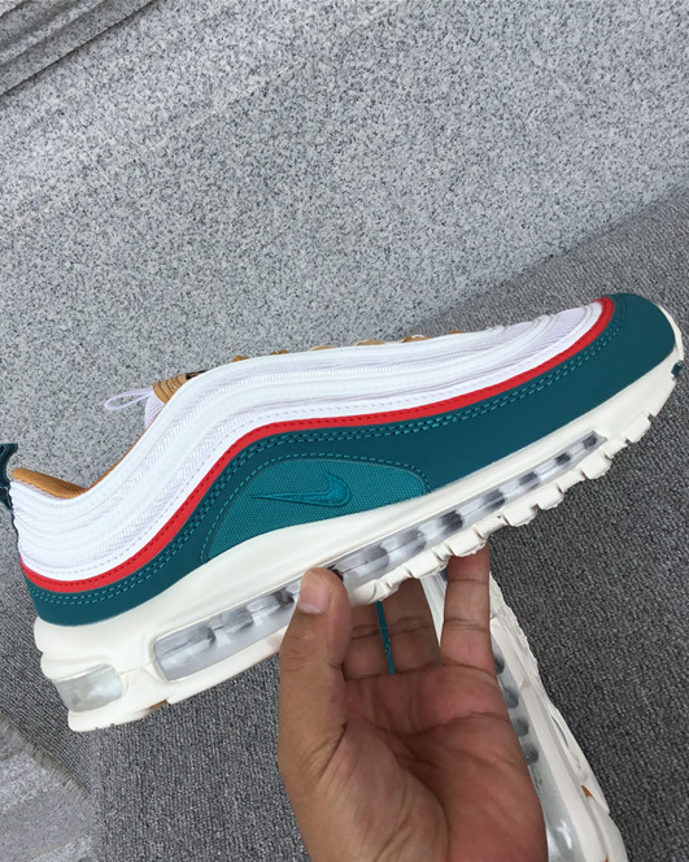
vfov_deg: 44.8
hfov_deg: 36.3
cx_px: 258
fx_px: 1045
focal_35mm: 41
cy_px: 437
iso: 25
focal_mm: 3.3
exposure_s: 1/506
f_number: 2.4
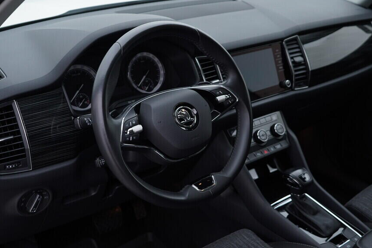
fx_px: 444
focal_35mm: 43
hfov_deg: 45.4
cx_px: 174
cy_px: 112
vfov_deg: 31.2
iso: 125
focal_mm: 24
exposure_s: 1/50
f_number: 3.2
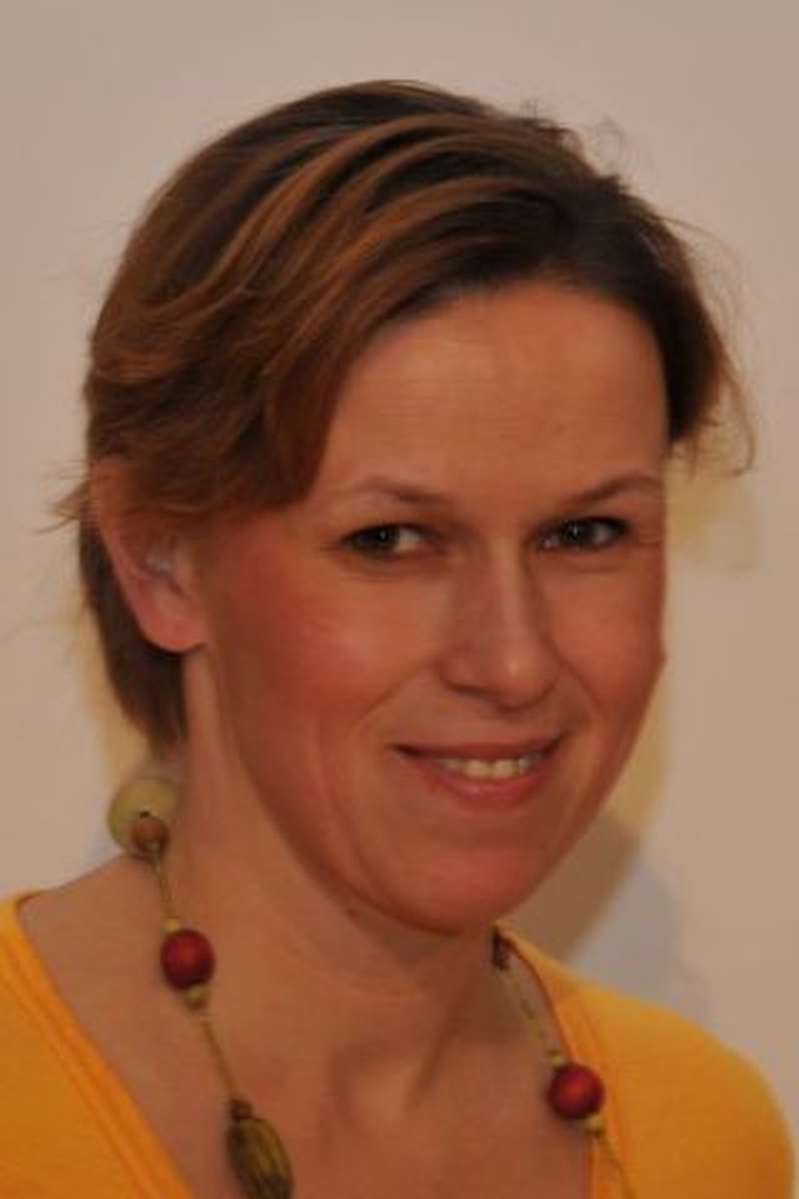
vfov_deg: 14.4
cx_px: 400
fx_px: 4744
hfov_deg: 9.6
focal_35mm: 142
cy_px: 600
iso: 200
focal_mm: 95
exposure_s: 1/60
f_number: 5.3
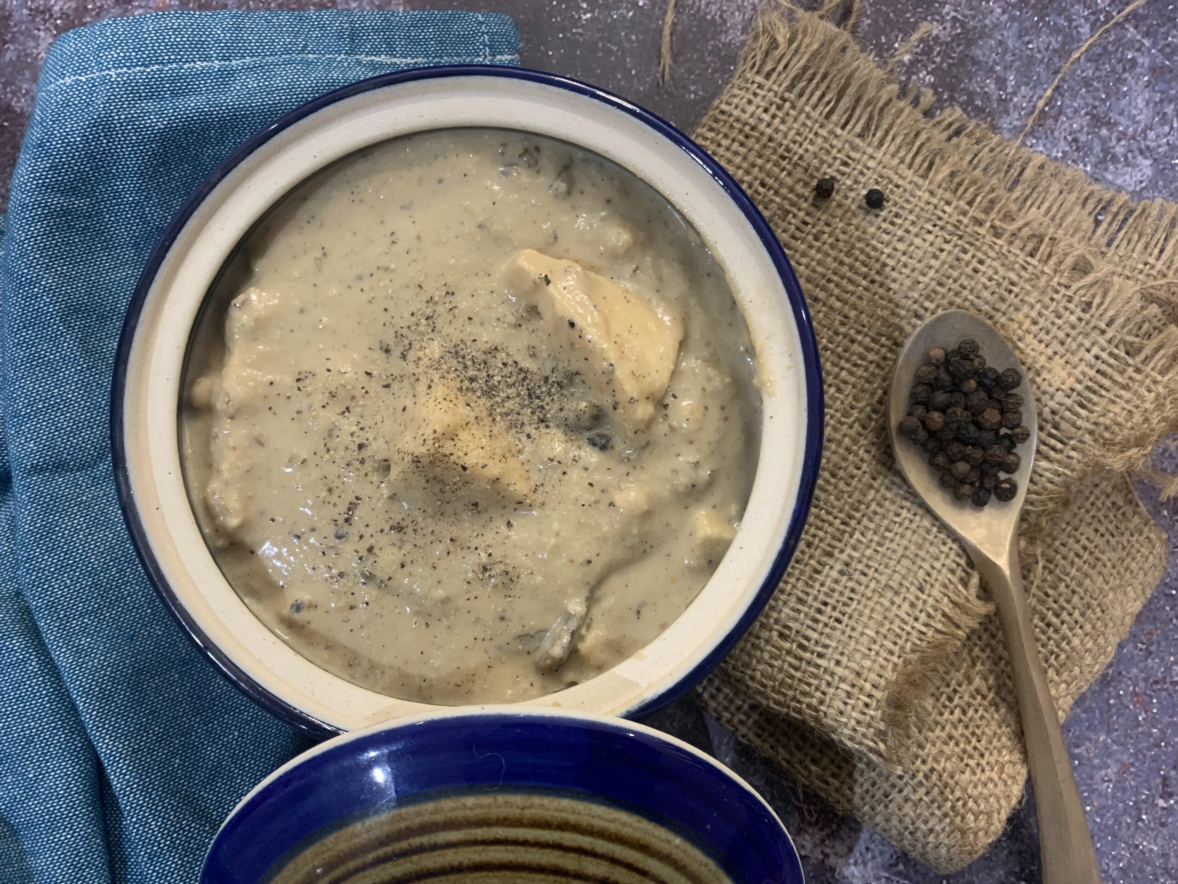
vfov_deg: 53.1
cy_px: 442
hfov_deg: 67.3
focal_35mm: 26
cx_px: 589
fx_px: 885
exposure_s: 1/50
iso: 250
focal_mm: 4.25
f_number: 1.8
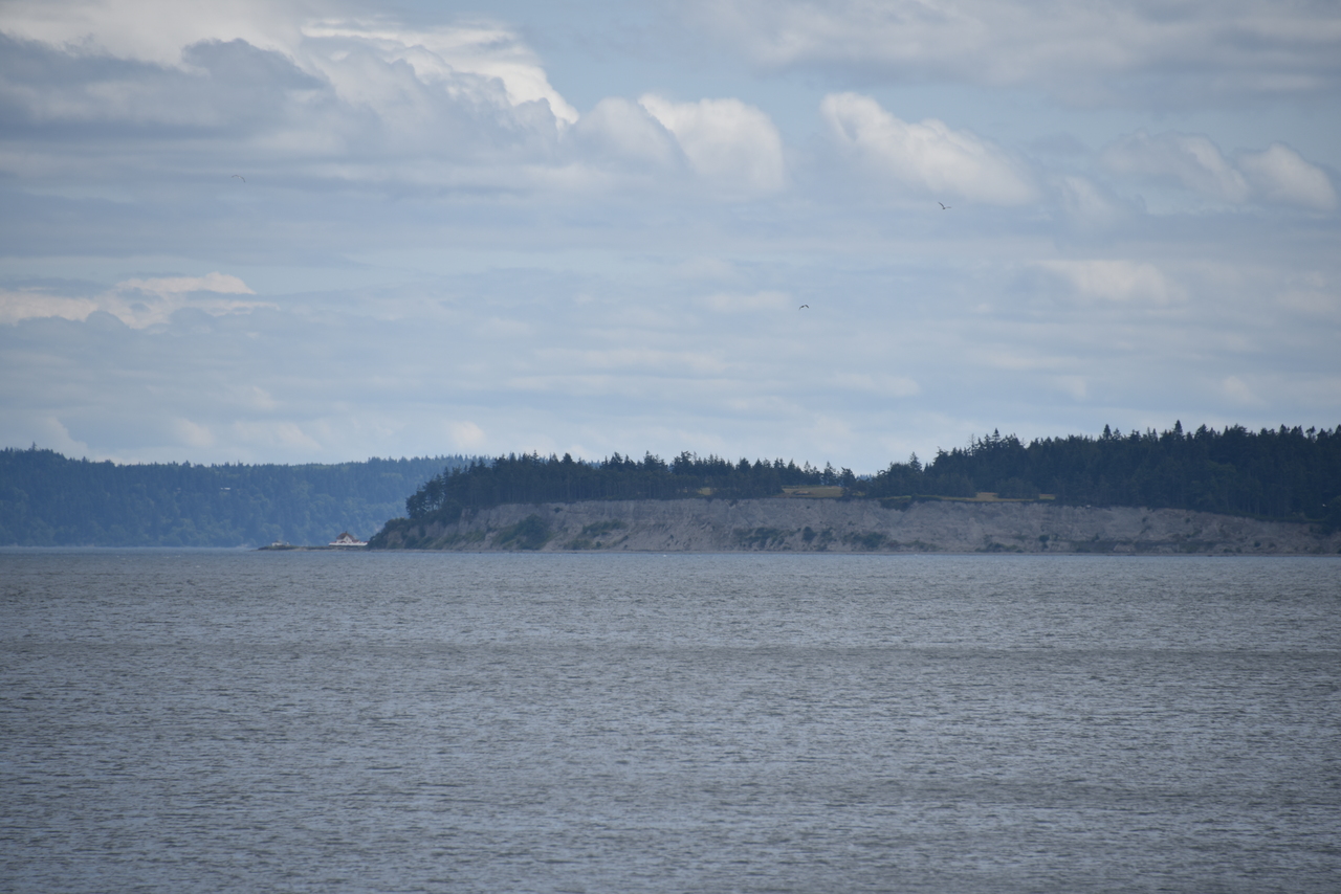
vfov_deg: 4.6
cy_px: 447
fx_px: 11177
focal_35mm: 300
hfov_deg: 6.9
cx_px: 670
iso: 100
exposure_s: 1/640
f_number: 7.1
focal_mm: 300
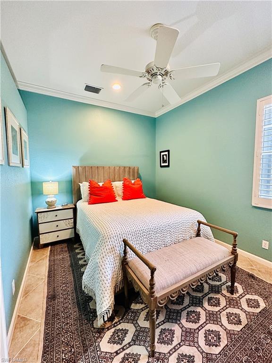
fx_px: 147
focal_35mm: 14
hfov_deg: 85.7
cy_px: 182
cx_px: 136
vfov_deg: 102.1
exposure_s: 1/60
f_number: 2.2
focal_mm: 2.22
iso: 320
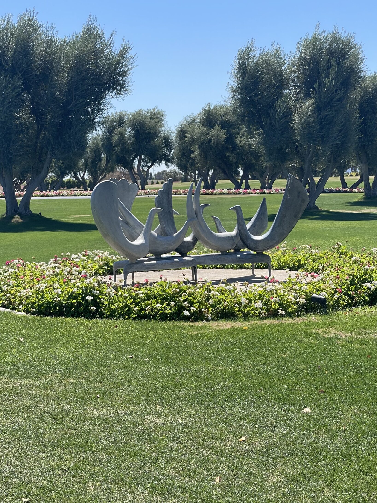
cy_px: 284
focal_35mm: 61
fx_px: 886
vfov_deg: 31.6
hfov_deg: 24.0
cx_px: 162
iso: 25
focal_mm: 6
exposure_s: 1/1142
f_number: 2
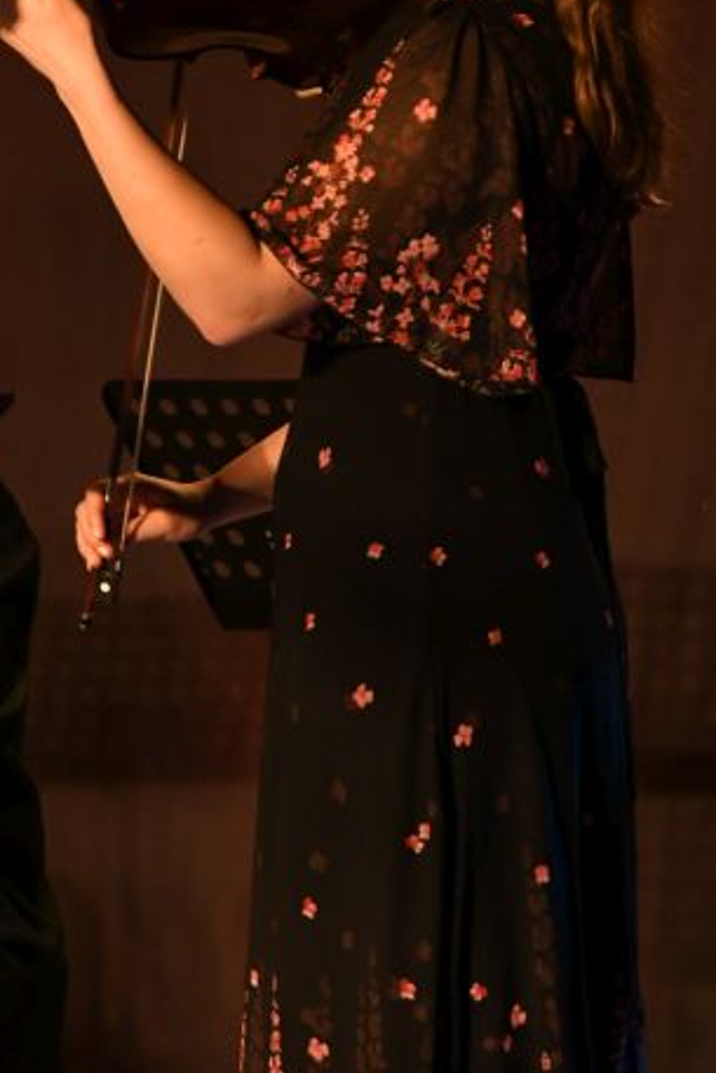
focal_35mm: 441
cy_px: 531
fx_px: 13146
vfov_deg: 4.7
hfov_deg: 3.1
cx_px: 357
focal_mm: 140
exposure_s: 1/100
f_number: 5.6
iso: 2500
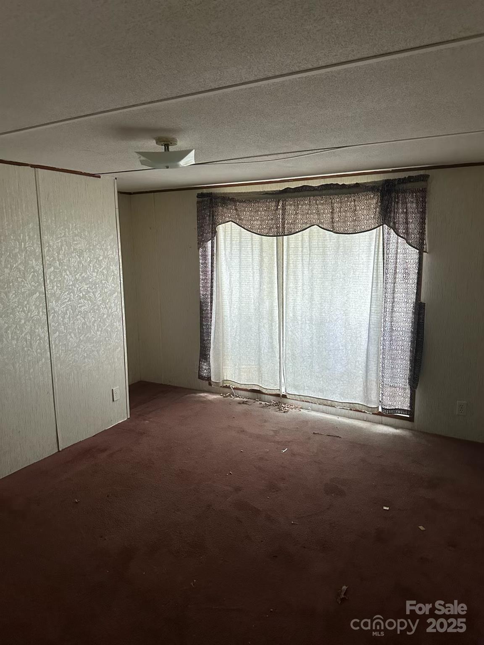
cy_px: 322
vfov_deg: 71.6
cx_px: 242
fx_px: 447
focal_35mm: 24
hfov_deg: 56.8
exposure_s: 1/60
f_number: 1.78
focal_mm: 6.86
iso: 500
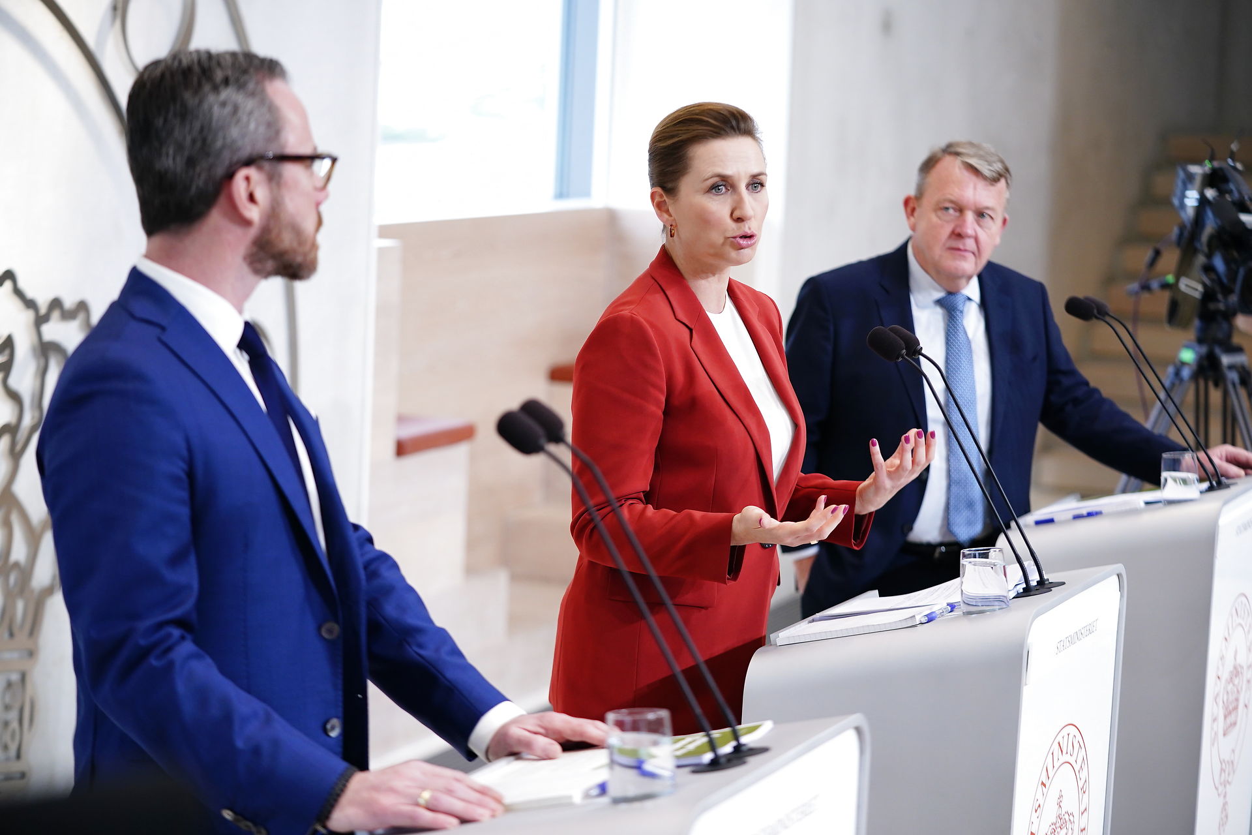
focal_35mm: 87
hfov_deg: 23.4
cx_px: 626
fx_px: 3025
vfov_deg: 15.7
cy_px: 418
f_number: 2.8
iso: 1250
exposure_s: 1/320
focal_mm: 87
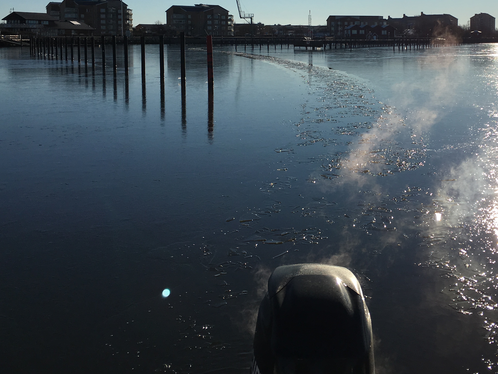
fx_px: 662
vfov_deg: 30.8
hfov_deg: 40.5
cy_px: 80
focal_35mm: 46
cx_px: 349
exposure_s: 1/4049
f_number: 2.2
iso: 25
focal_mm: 4.15
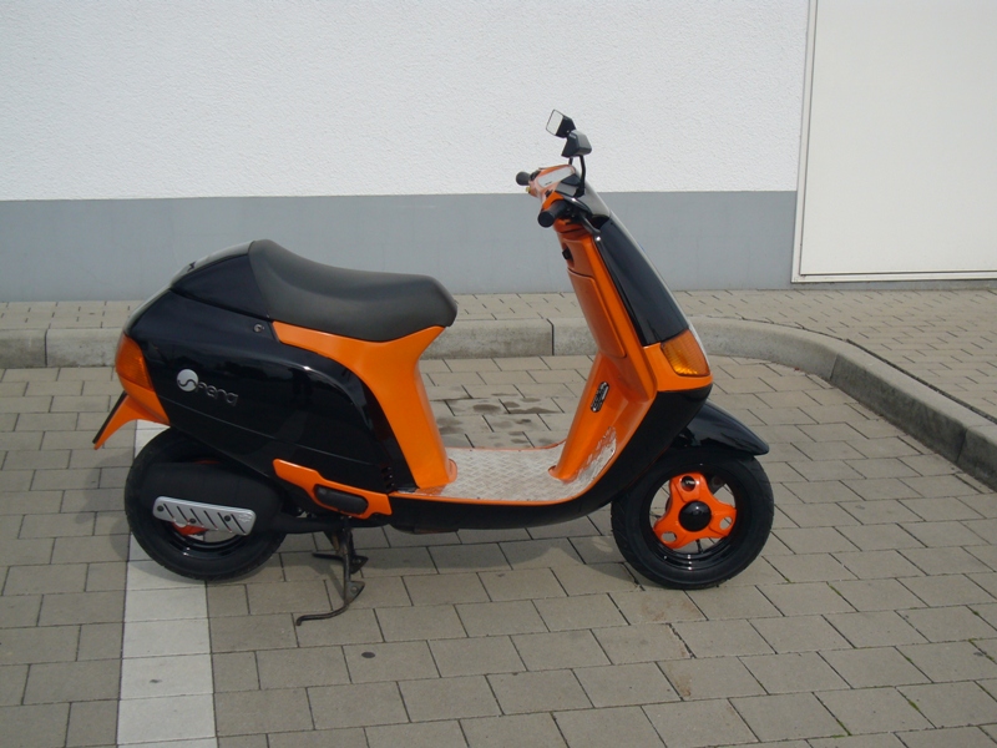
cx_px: 498
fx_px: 1555
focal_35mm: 54
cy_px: 374
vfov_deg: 27.0
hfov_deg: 35.5
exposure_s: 1/200
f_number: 8
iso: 80
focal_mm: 8.8
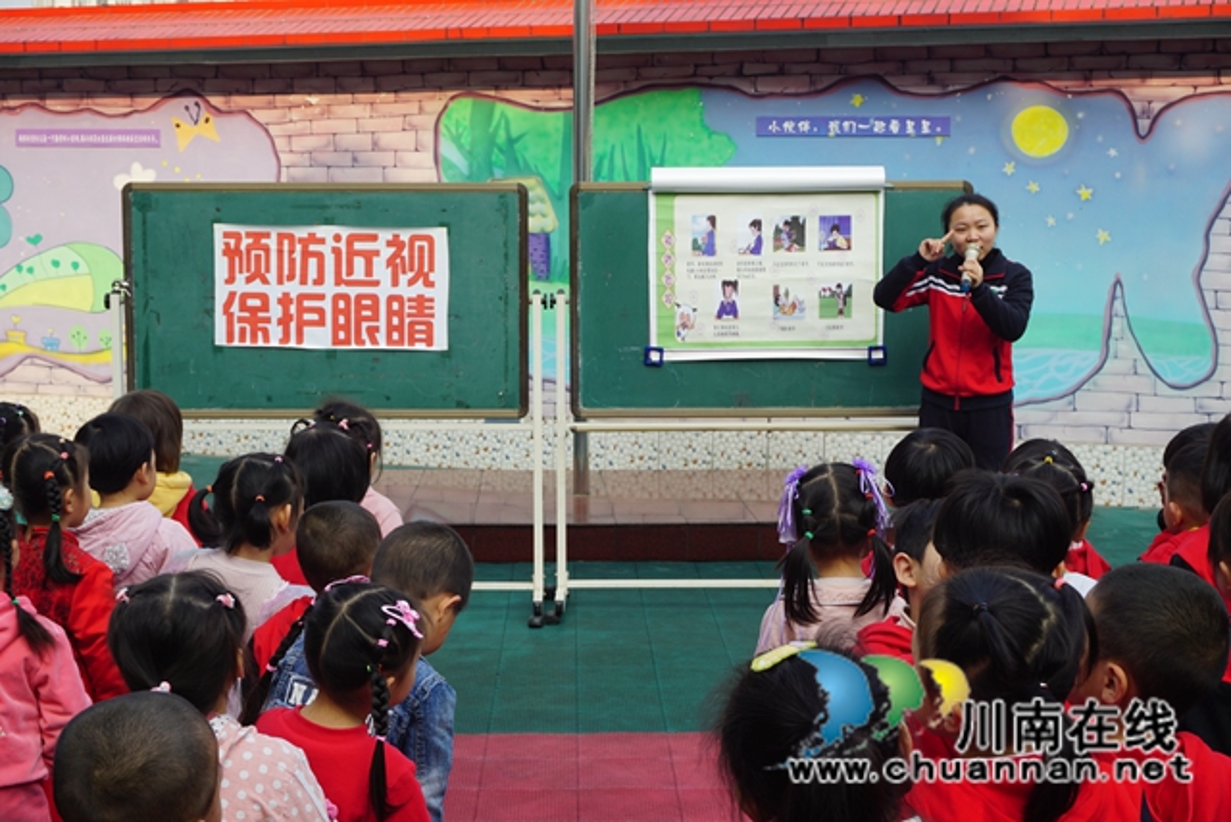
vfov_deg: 25.8
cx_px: 616
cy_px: 411
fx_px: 1795
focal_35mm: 52
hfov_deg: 37.8
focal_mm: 35
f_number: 9
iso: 100
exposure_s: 1/100
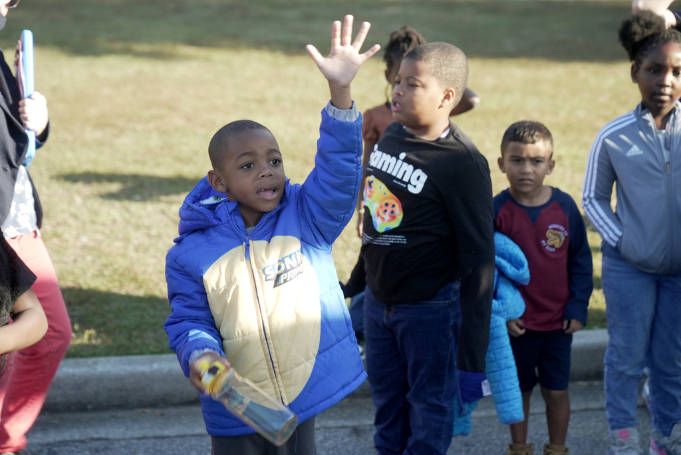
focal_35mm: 70
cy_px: 228
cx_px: 340
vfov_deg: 19.5
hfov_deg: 28.8
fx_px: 1325
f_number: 3.2
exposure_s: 1/160
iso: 2000
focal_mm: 70
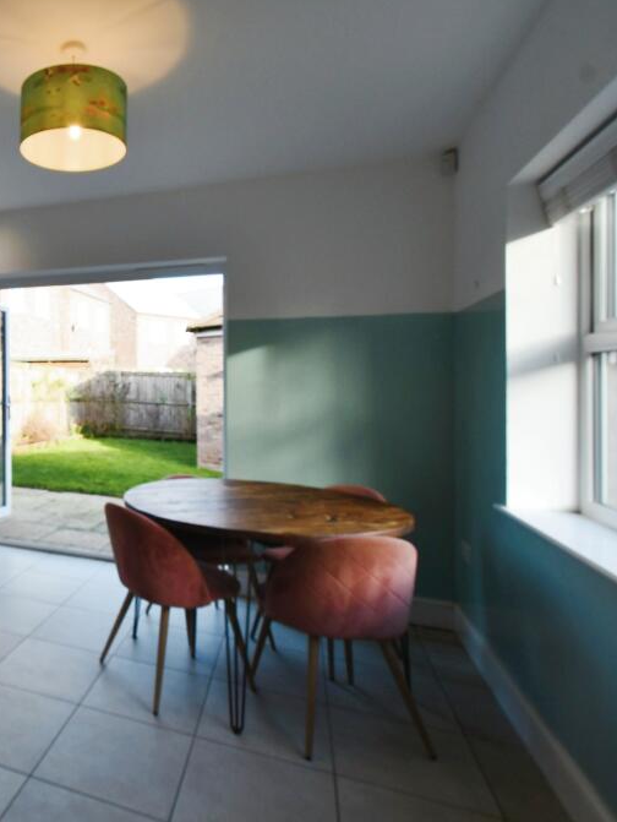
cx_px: 31
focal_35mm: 22
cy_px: 407
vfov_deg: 76.4
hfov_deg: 51.7
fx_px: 522
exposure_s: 1/50
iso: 400
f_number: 8
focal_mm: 10
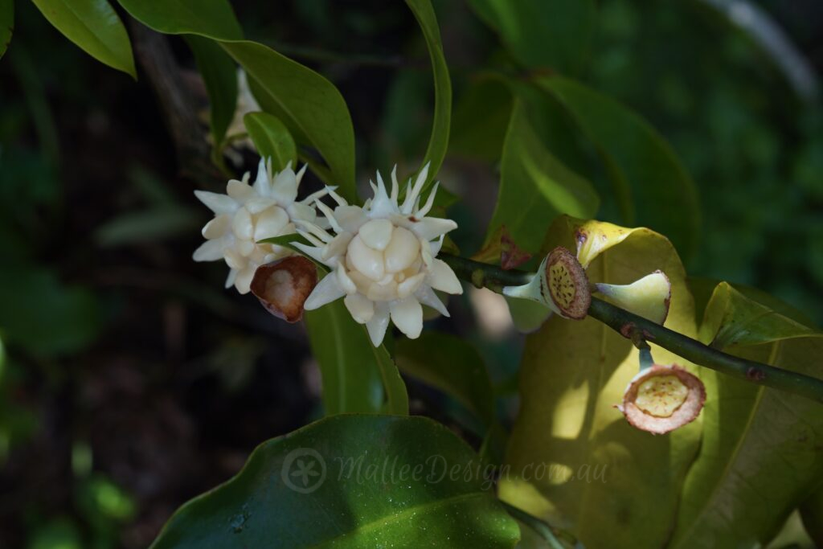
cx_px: 412
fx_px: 800
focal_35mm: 35
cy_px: 274
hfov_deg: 54.4
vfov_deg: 37.9
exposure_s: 1/125
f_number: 8
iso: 160
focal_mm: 35
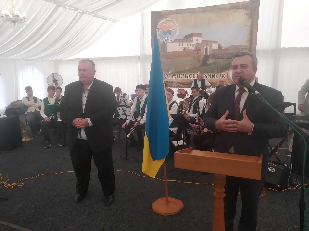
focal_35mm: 26
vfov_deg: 53.1
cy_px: 116
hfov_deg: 67.3
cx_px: 154
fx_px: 232
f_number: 2.2
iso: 160
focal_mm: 3.82
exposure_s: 1/100
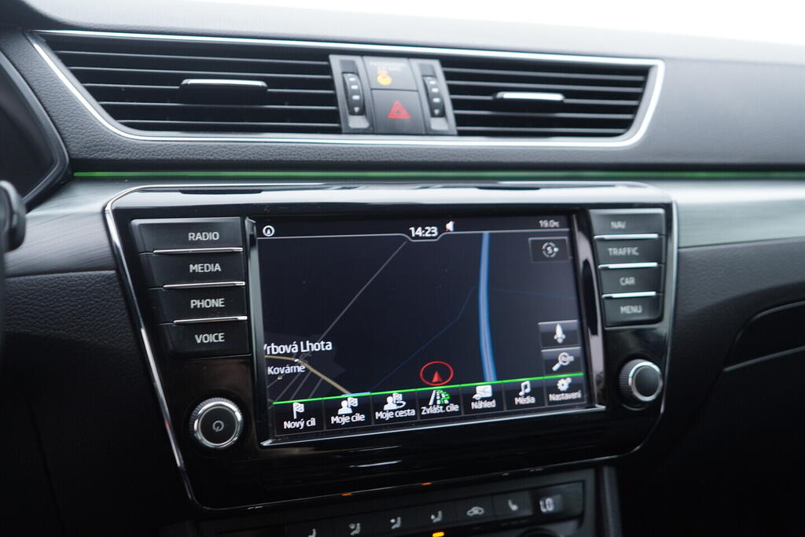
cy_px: 268
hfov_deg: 53.1
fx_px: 805
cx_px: 402
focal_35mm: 36
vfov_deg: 36.9
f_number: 2.8
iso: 250
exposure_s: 1/40
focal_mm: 24
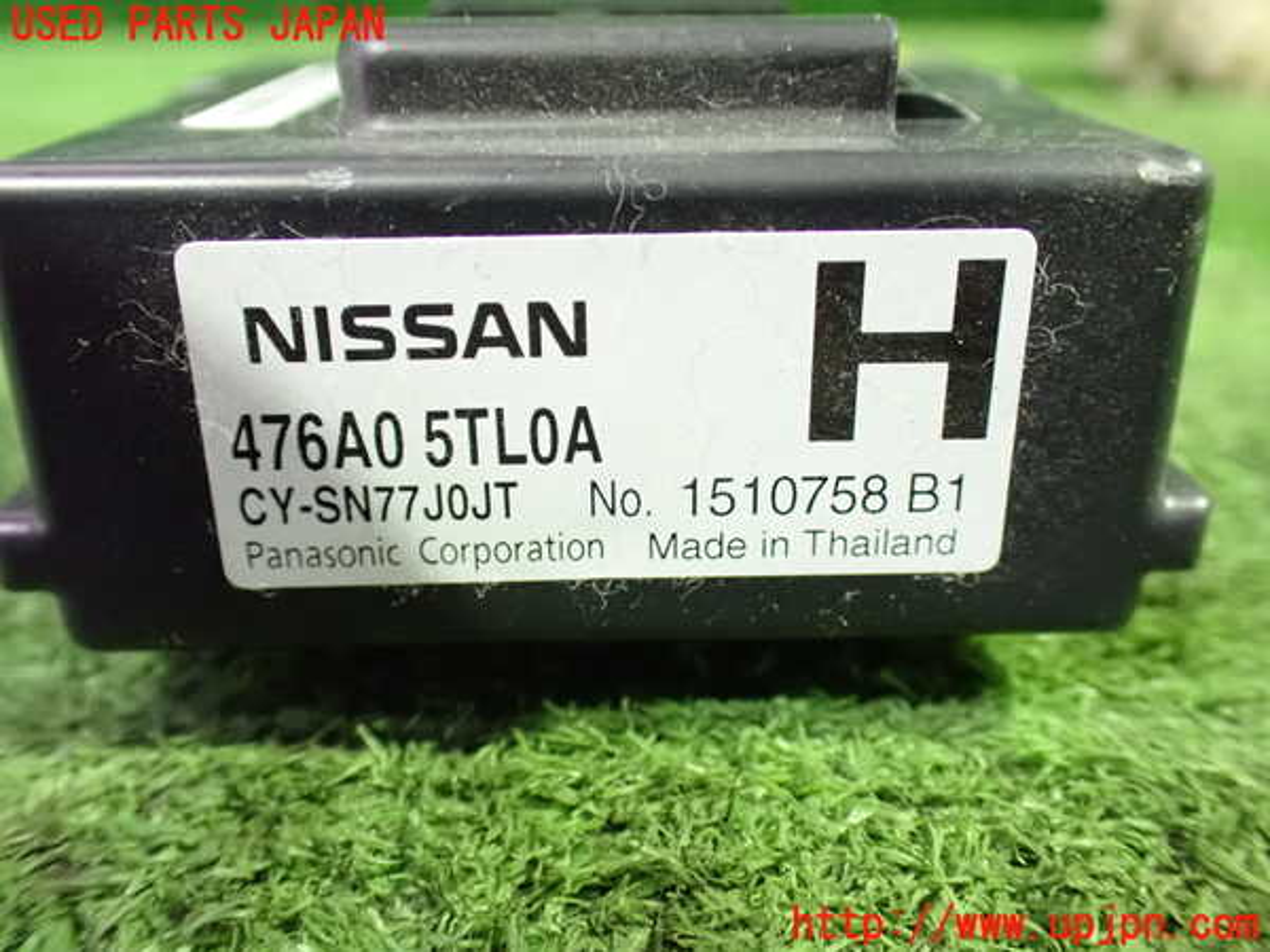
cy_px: 476
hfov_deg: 56.8
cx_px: 635
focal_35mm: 32
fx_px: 1174
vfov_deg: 44.2
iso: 1600
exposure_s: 1/30
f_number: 2.4
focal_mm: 5.79
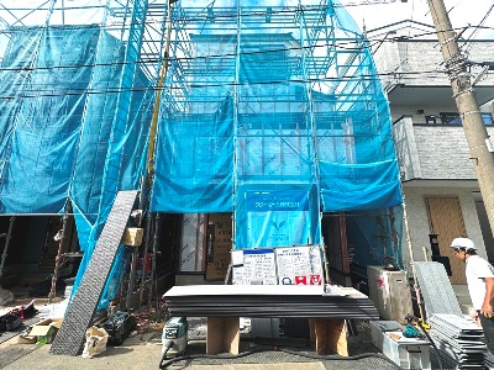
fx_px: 200
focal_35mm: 14
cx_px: 247
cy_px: 185
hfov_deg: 102.1
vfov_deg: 85.7
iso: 40
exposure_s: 1/774
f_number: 2.2
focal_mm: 2.22
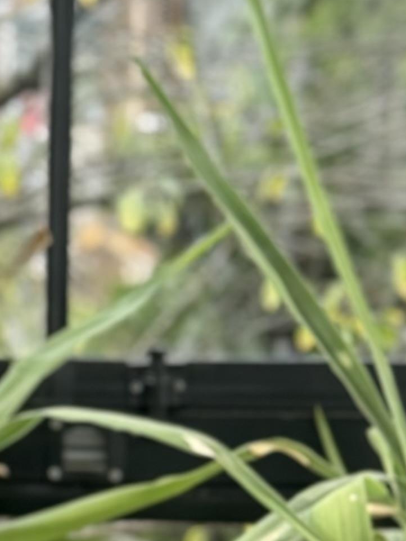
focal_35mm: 201
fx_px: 3144
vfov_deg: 9.8
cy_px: 329
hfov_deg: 7.1
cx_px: -373
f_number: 1.78
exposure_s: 1/364
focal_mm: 6.76
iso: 100
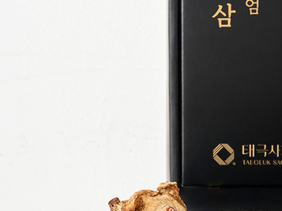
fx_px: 1833
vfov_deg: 6.6
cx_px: 425
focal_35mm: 225
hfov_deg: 8.6
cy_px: 69
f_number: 13
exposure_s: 1/100
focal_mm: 60
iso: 100
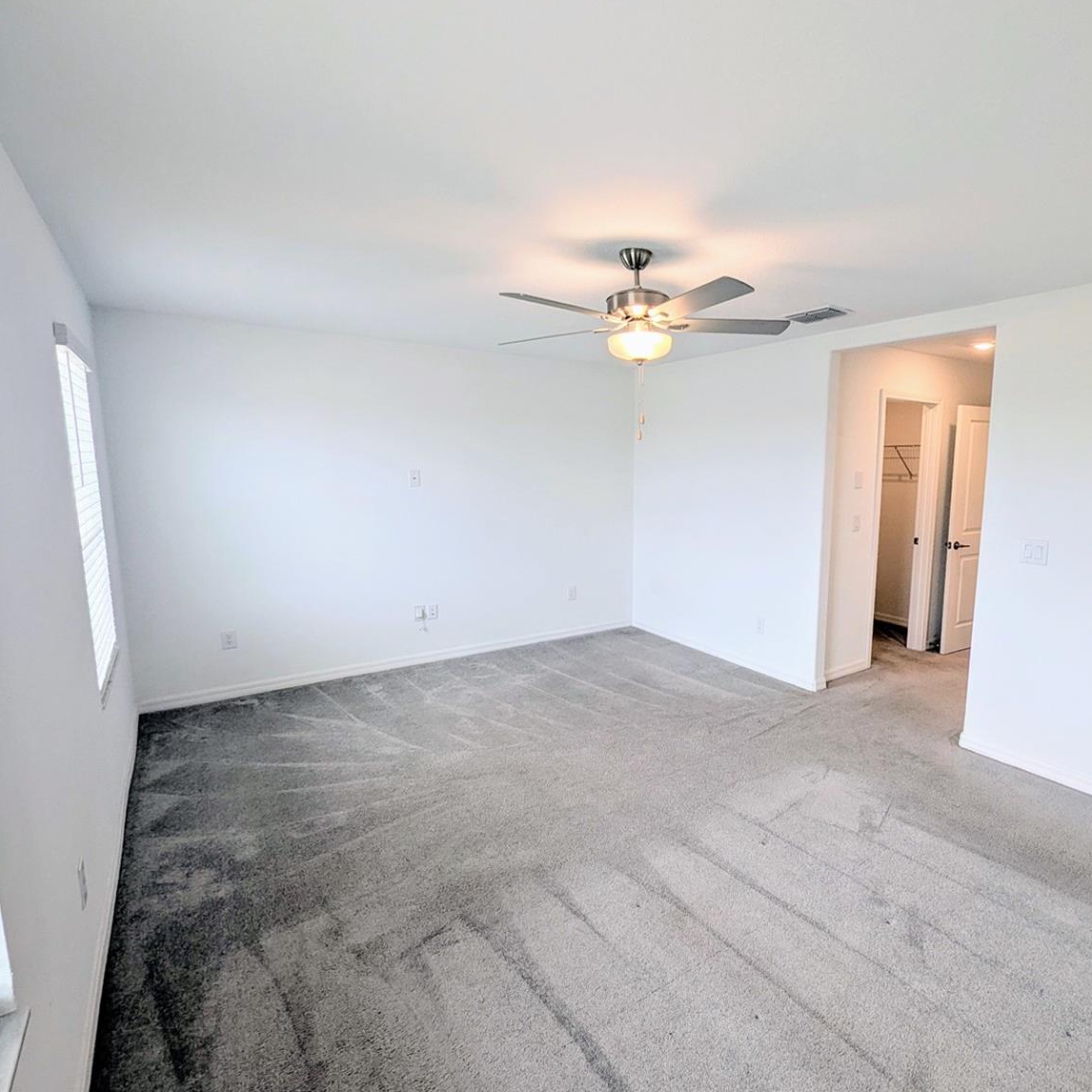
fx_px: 571
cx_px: 642
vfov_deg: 87.4
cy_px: 551
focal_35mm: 16
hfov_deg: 86.6
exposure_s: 1/120
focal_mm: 1.95
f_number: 2.2
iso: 50
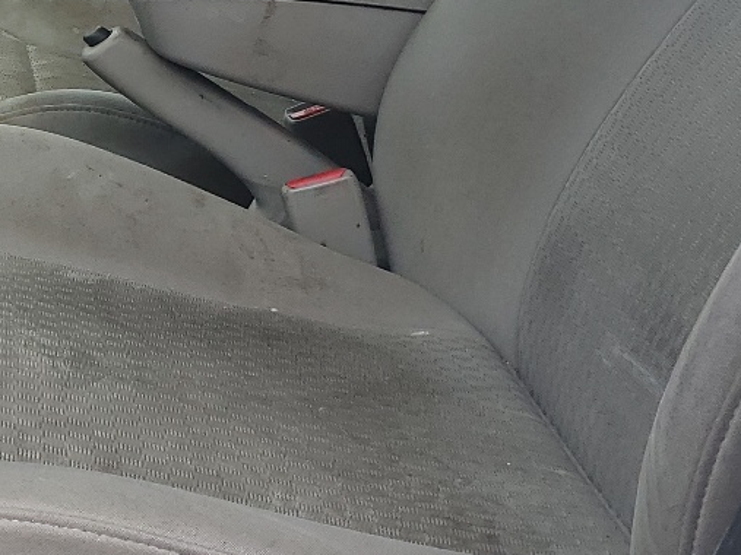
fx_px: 1755
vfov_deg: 17.8
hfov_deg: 22.1
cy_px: 92
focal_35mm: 82
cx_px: -142
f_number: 1.5
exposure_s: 1/1000
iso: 50
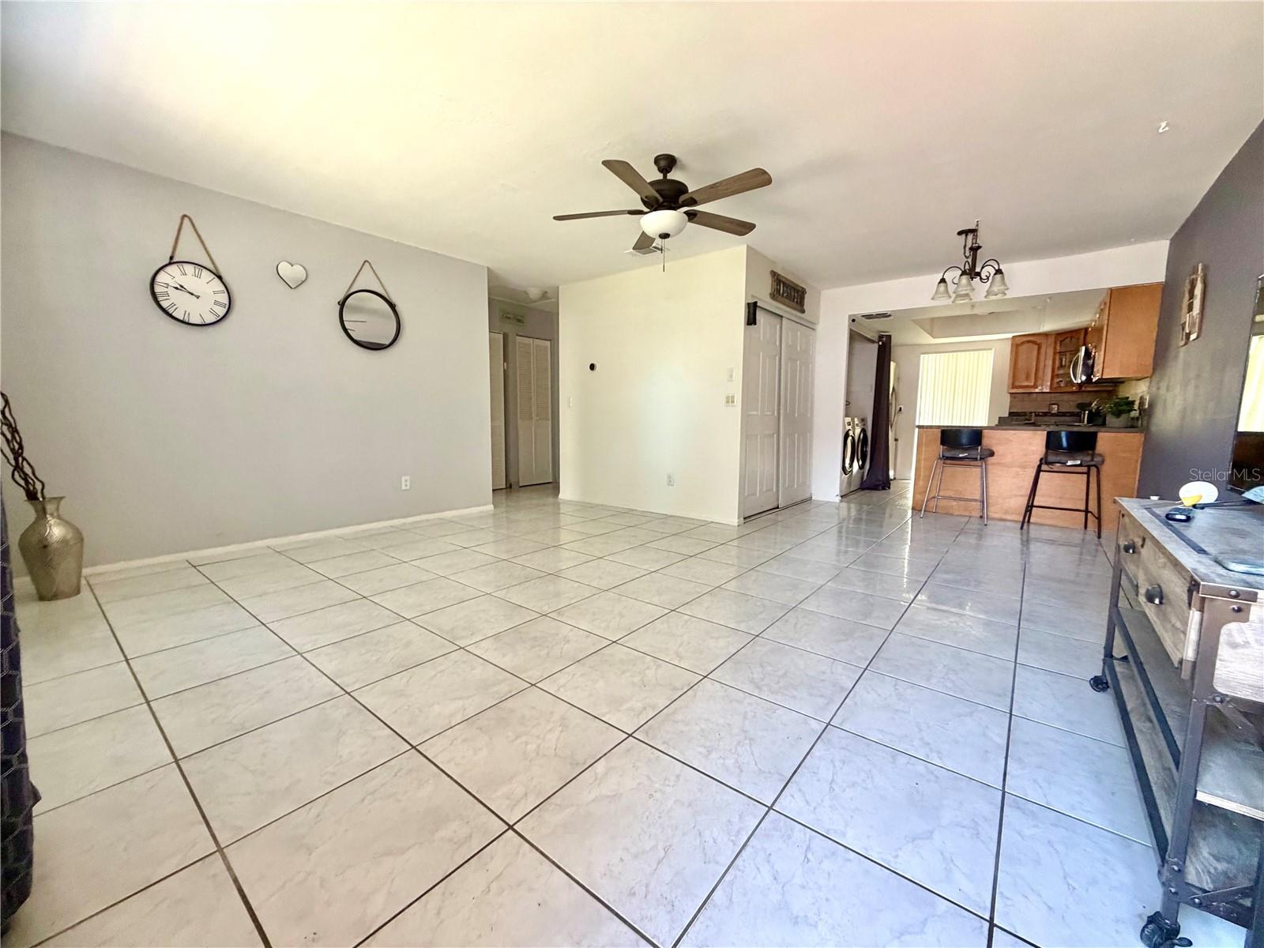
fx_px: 511
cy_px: 474
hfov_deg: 102.1
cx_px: 632
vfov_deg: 85.7
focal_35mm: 14
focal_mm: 2.22
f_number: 2.2
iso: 320
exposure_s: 1/81
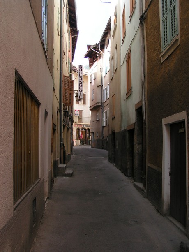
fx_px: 277
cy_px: 126
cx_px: 94
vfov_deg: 49.0
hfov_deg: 37.7
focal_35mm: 38
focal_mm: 5.8
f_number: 5.6
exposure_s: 1/60
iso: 50
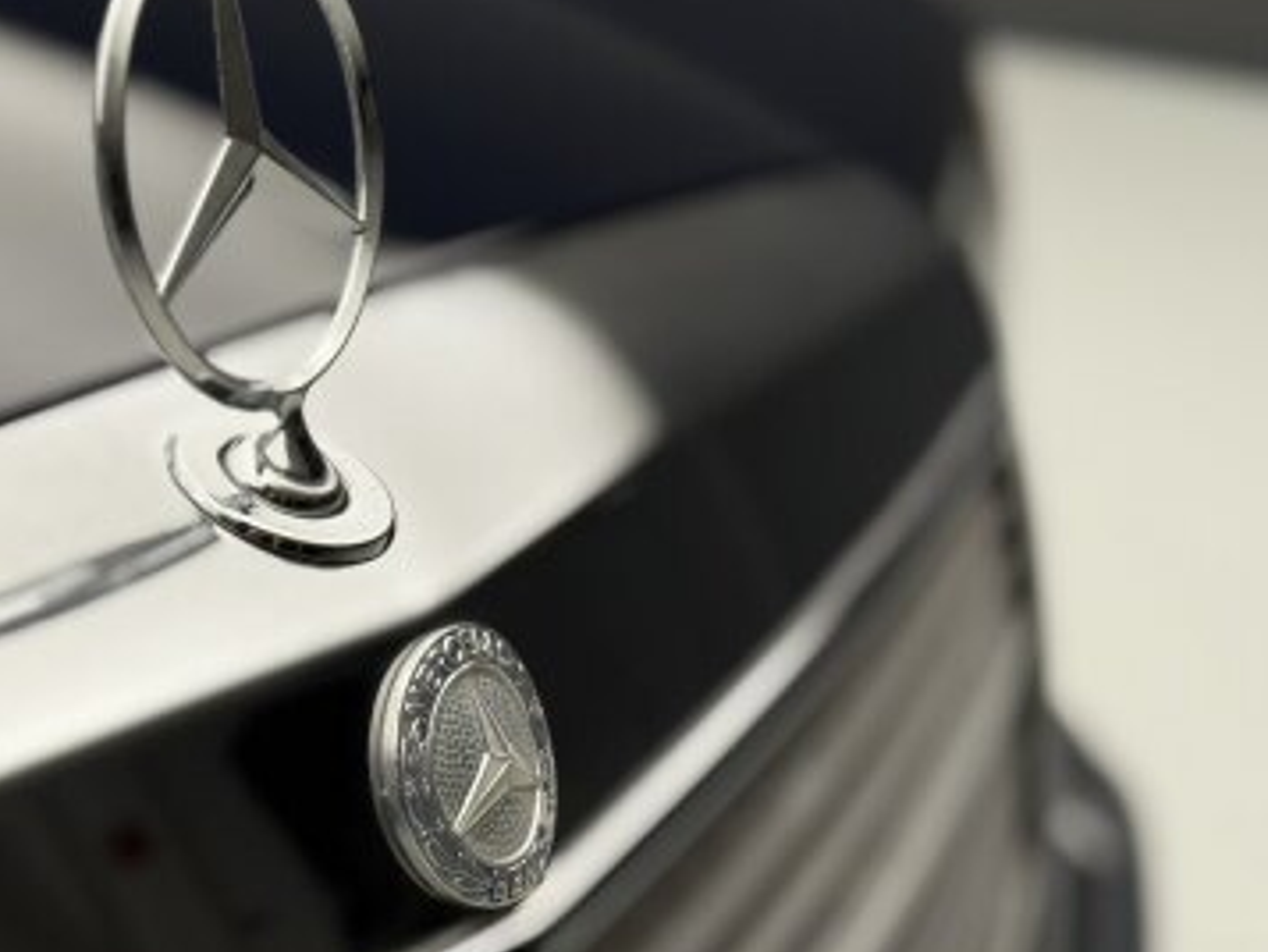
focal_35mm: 86
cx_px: 273
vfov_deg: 17.2
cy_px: 430
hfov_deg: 22.5
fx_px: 3151
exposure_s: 1/99
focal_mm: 6.76
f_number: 1.78
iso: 80
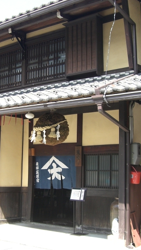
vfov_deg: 36.0
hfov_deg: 20.7
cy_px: 122
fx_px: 386
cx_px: 50
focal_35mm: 58
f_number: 2.7
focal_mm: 6.2
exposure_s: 1/200
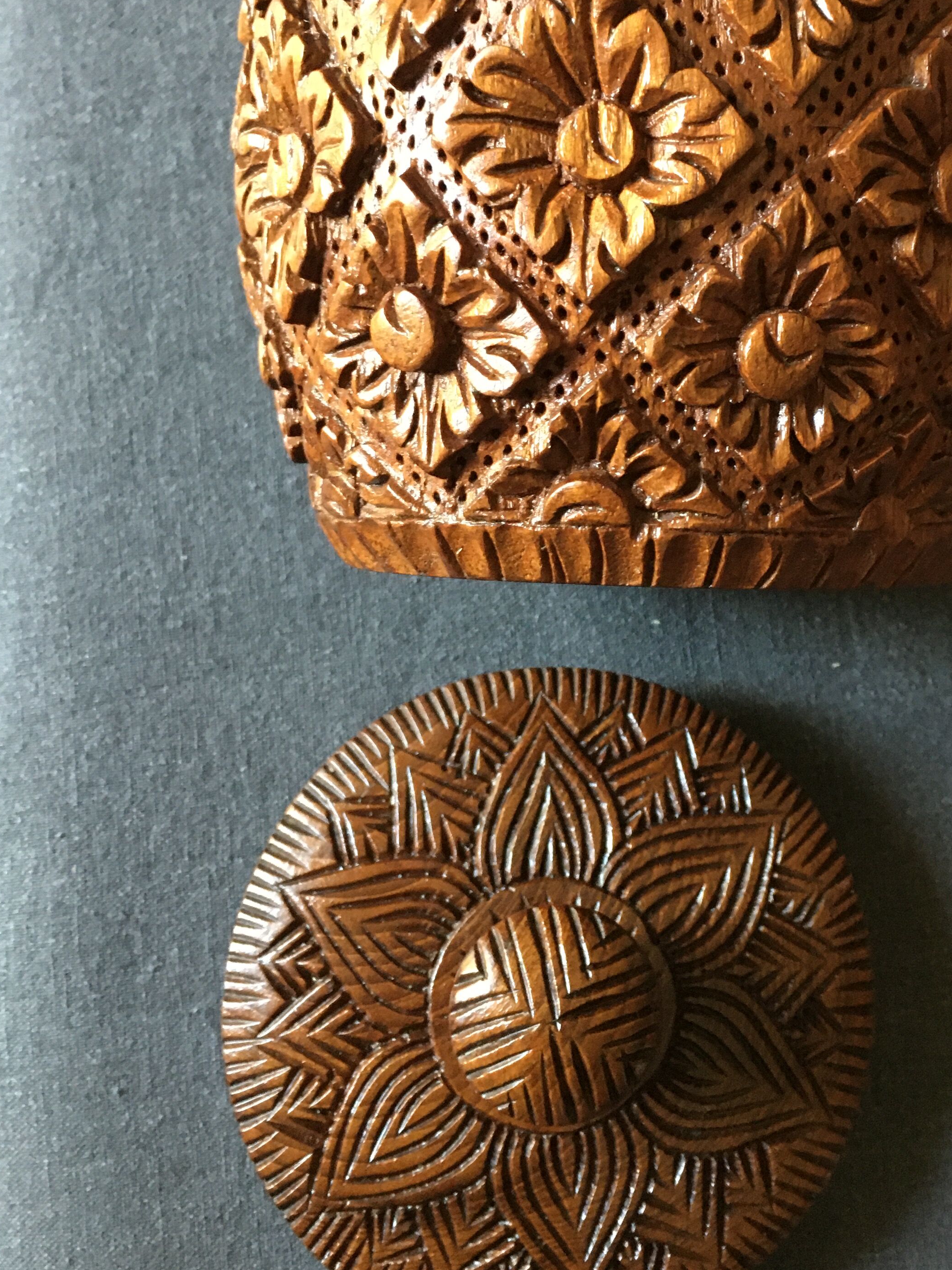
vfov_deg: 44.5
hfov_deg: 33.8
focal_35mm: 42
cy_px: 500
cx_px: 686
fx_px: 1540
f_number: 2.2
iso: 400
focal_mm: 4.15
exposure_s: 1/17
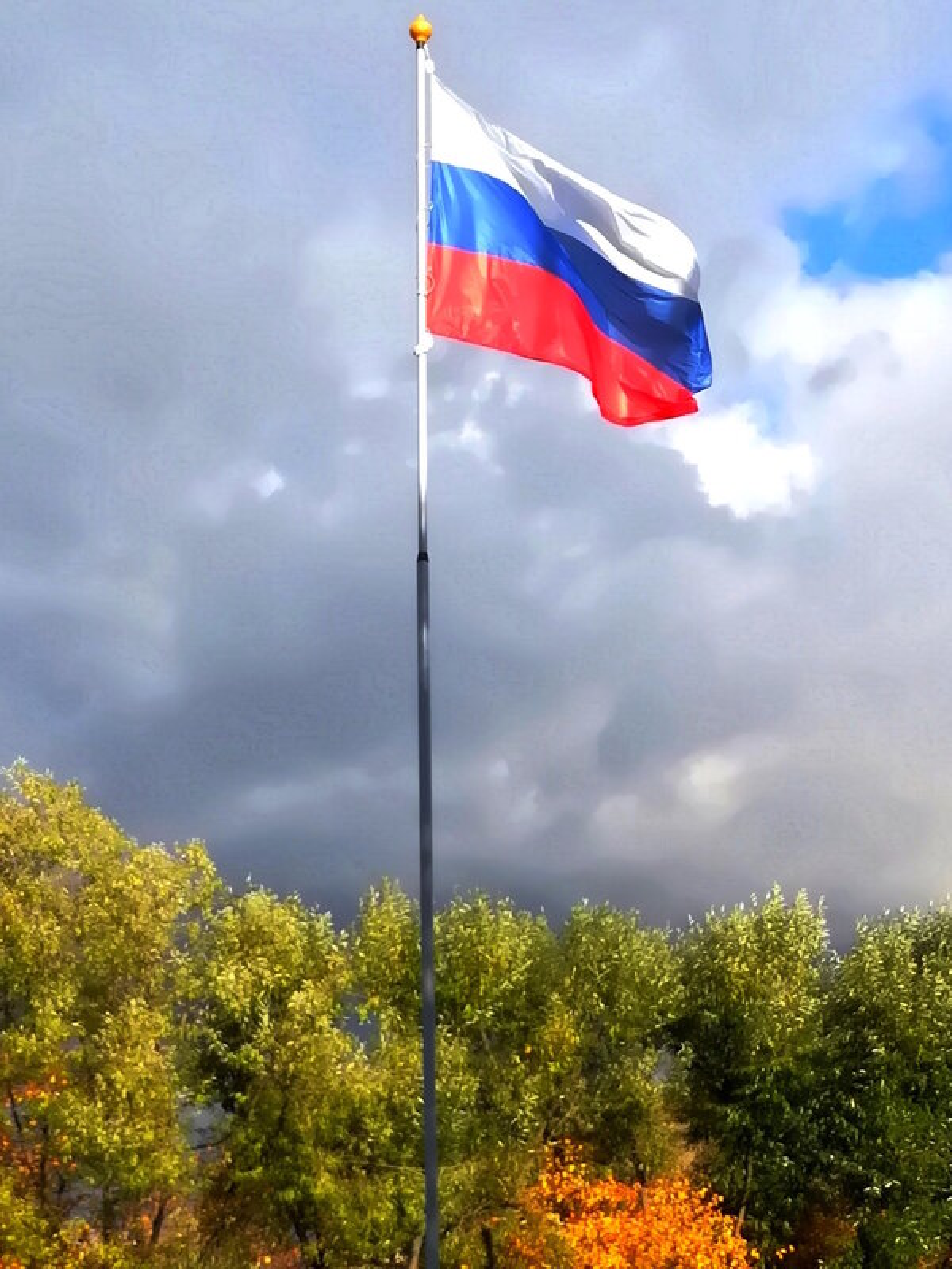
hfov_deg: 53.1
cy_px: 634
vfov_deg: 67.3
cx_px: 476
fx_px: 953
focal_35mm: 26
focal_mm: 3.81
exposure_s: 1/100
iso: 64
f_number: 2.2
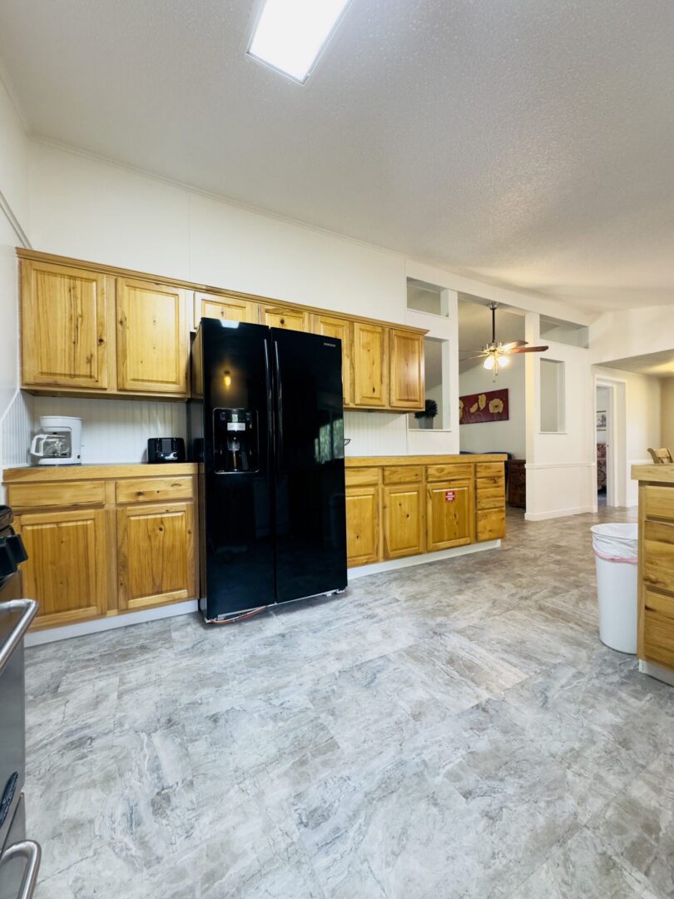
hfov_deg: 85.7
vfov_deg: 102.1
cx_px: 337
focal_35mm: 14
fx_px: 363
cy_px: 450
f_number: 2.2
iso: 200
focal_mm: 2.22
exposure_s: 1/60
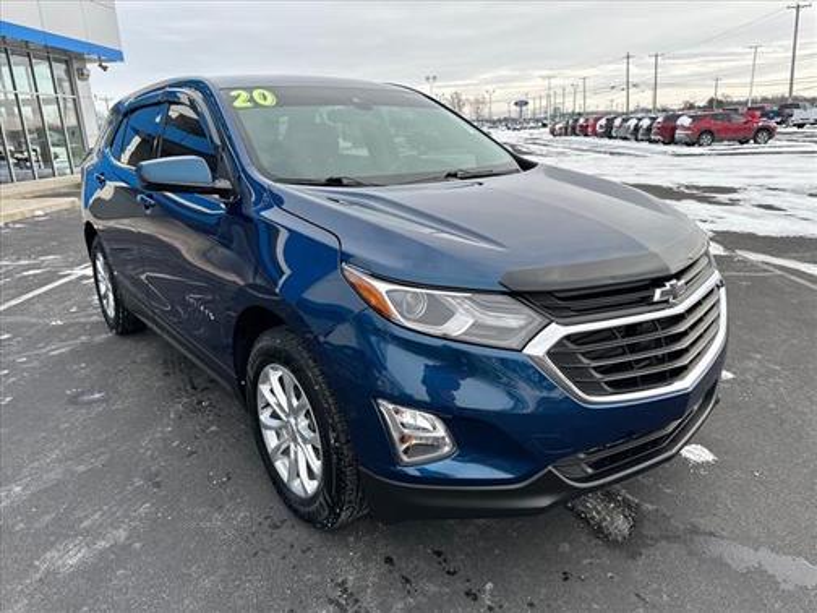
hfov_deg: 71.6
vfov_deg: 56.8
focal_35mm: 24
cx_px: 408
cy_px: 306
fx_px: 566
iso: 80
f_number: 1.78
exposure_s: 1/816
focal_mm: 6.86
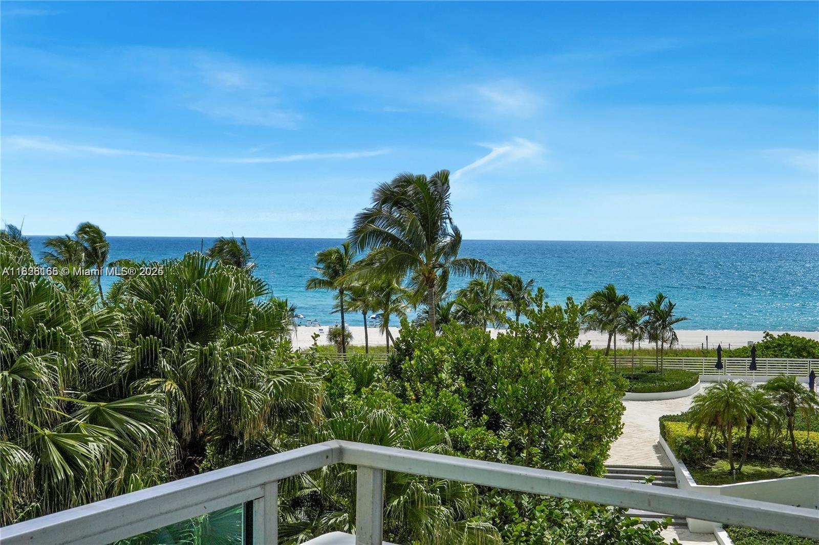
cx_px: 410
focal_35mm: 45
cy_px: 272
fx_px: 1023
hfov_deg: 43.6
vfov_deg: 29.9
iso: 250
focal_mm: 30
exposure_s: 1/2000
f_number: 14
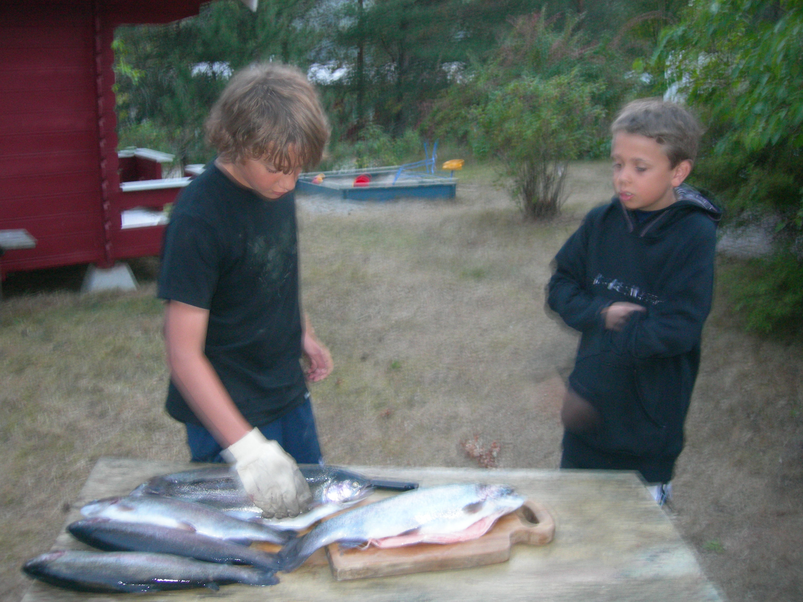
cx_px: 402
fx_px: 881
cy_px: 301
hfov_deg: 49.0
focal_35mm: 38
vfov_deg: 37.7
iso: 200
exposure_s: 1/2.5
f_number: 2.8
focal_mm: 7.8
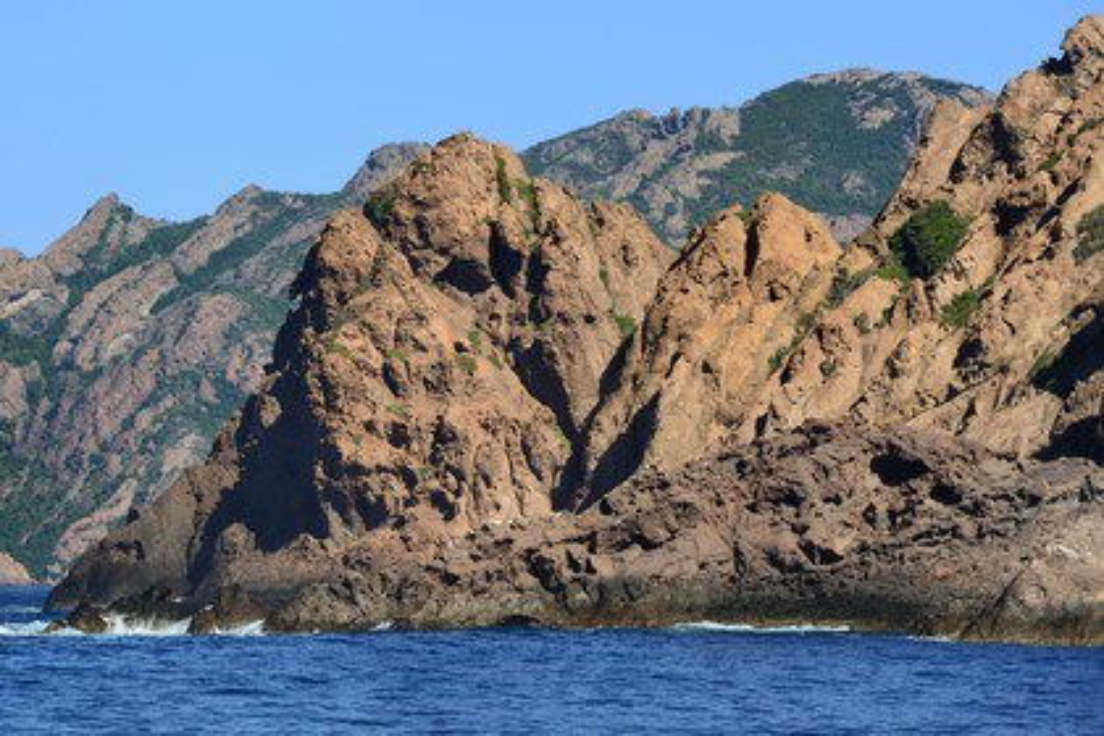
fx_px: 5520
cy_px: 368
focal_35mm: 180
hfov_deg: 11.4
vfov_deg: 7.6
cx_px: 552
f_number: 13
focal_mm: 180
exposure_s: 1/640
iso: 400
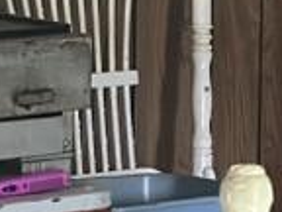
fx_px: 2778
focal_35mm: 341
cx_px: 721
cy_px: -214
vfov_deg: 4.3
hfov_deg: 5.6
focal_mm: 6.86
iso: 640
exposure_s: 1/40
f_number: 1.78
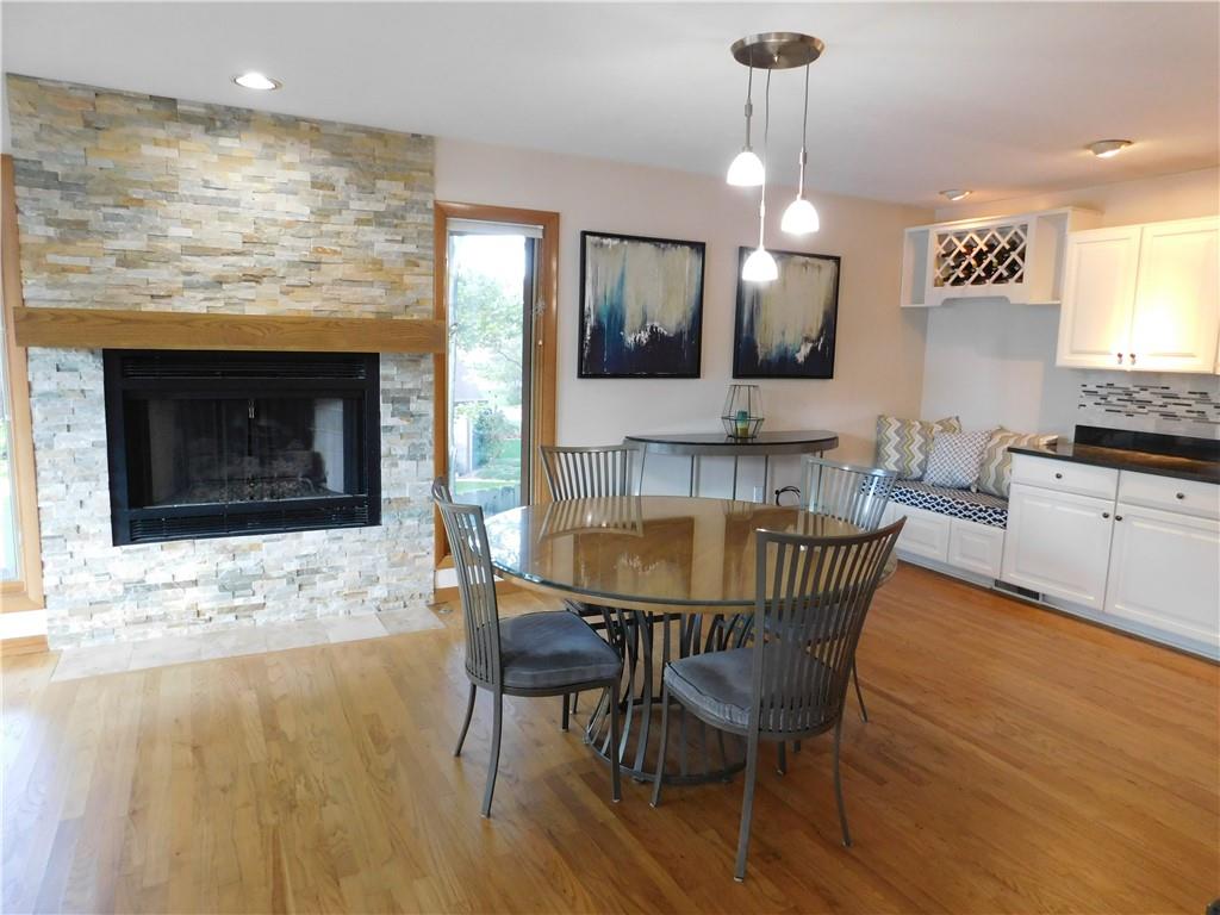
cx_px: 610
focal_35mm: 23
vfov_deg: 58.9
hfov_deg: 73.9
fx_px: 811
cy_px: 458
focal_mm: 4
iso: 320
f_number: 3
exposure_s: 1/30
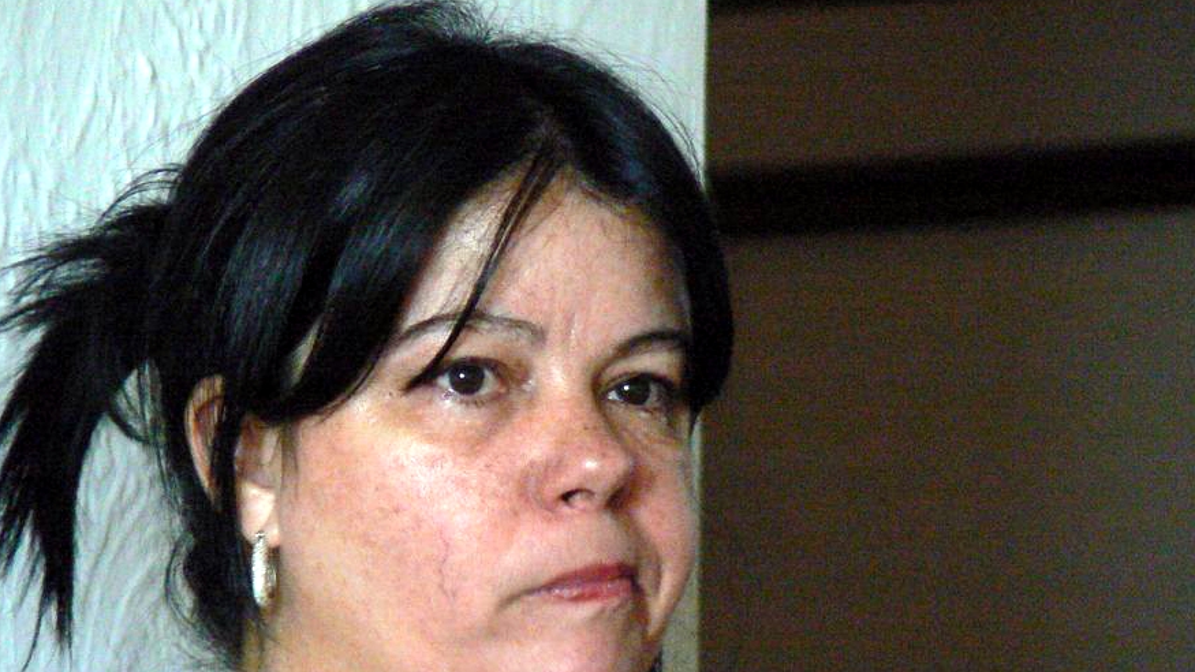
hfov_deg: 3.9
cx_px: 520
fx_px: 17458
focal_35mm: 551
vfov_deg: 2.2
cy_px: 444
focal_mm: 72
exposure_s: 1/30
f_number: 3.3
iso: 400
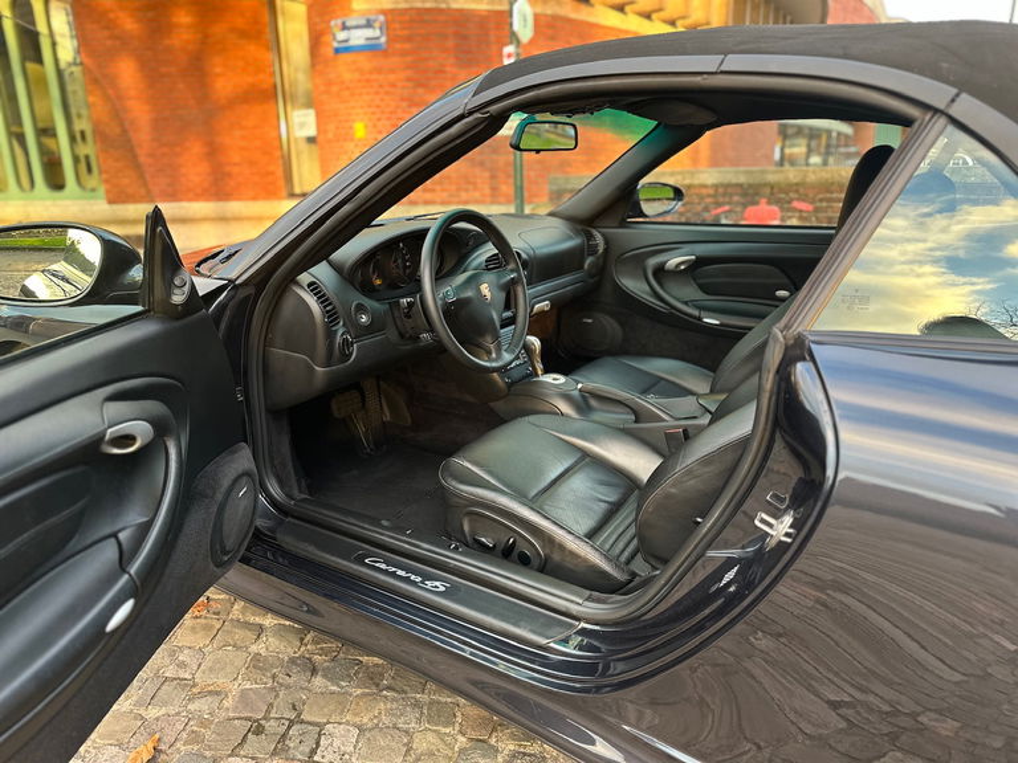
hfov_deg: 71.6
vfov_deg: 56.8
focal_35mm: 24
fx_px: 706
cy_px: 382
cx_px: 509
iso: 200
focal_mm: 6.86
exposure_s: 1/121
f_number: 1.78
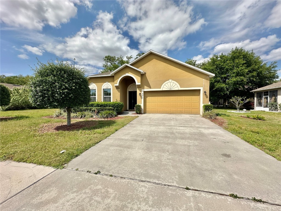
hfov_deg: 102.1
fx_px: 114
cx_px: 140
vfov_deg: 85.7
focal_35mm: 14
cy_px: 106
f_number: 2.2
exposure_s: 1/3401
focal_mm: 2.22
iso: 50
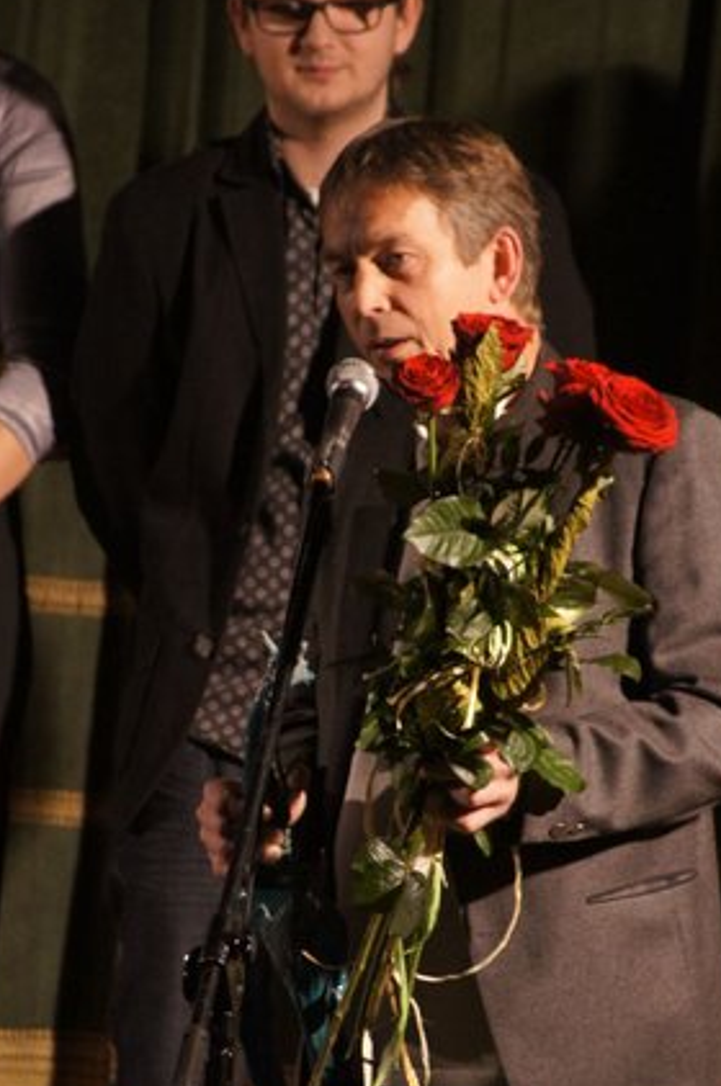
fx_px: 17661
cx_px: 362
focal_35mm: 586
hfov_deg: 2.3
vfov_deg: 3.5
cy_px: 673
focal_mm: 300
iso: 1600
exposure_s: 1/50
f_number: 5.6
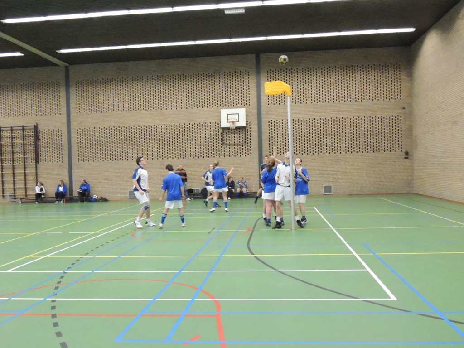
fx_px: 442
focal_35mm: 33
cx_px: 232
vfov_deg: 42.9
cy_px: 174
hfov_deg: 55.4
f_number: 4.5
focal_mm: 5.8
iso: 3200
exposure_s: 1/100
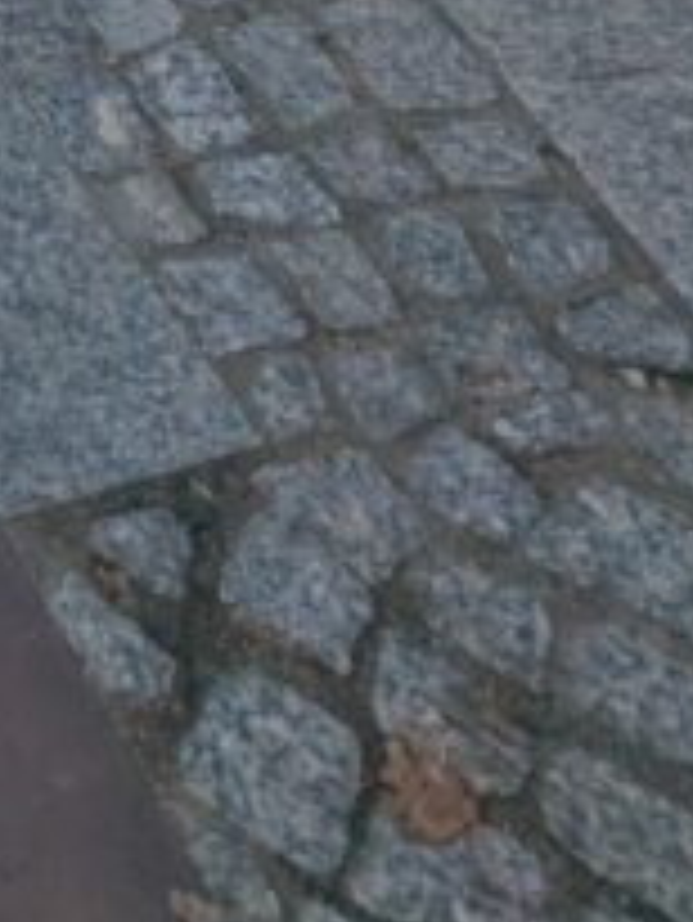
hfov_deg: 13.9
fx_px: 2133
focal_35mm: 80
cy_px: -1052
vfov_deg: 16.5
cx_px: -898
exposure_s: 1/1387
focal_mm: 2.35
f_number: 2.2
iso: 27
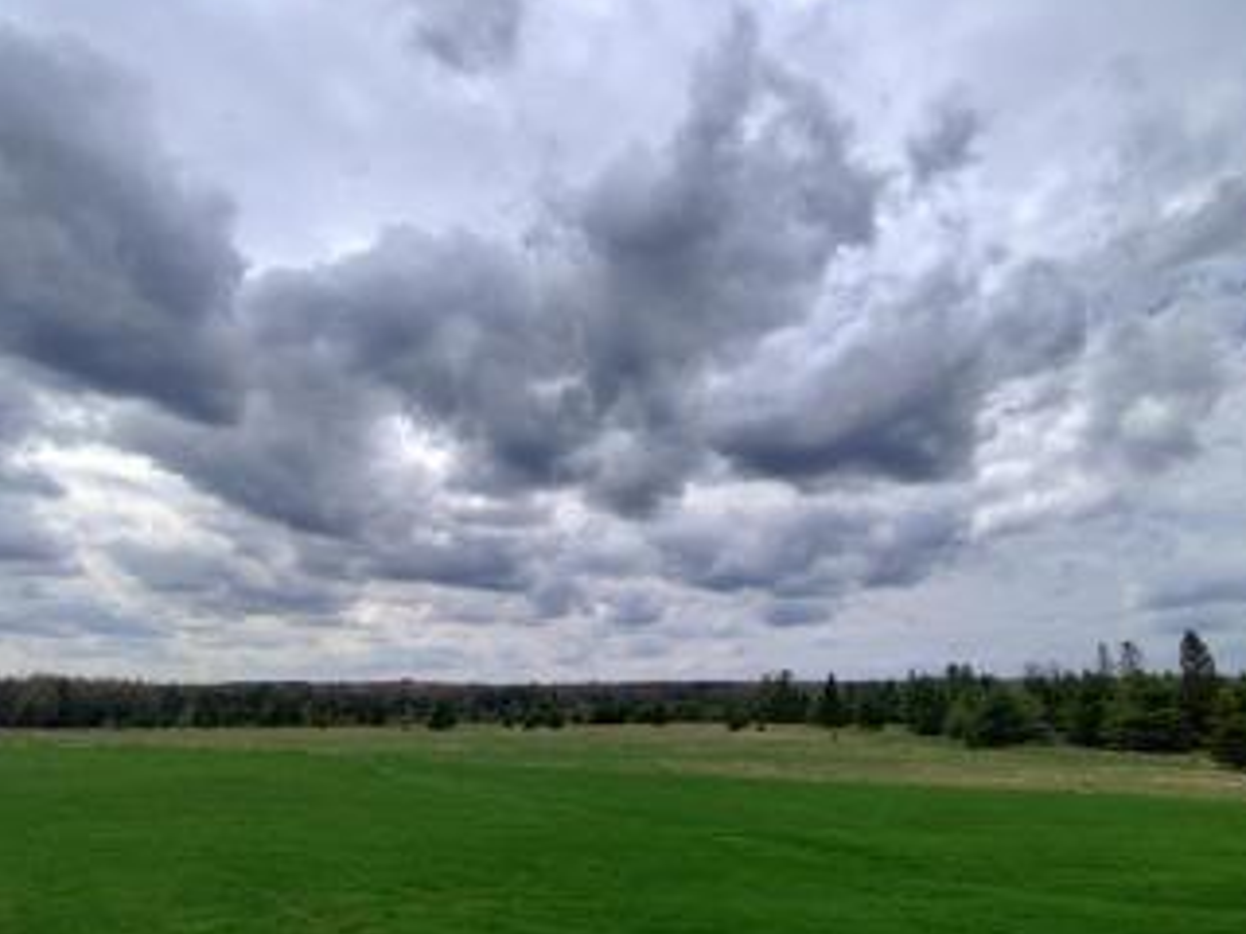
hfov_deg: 81.7
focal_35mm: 20
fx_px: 720
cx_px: 650
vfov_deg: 66.0
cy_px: 475
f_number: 2.2
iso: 100
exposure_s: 1/1997
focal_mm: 1.66
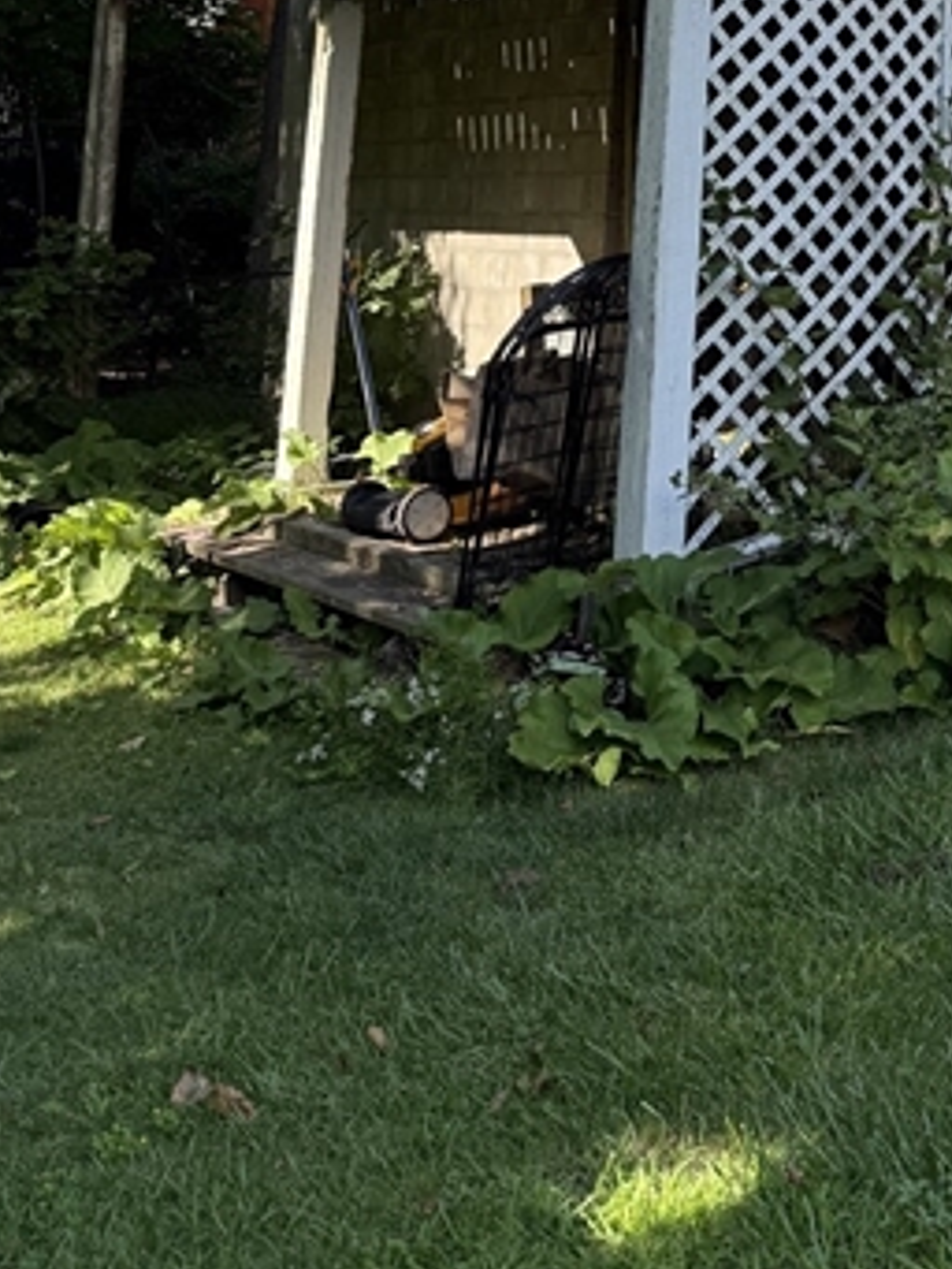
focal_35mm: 54
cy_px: -41
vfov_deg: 32.3
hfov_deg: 25.2
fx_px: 1979
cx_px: 1041
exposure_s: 1/1385
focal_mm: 6.76
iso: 100
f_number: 1.78
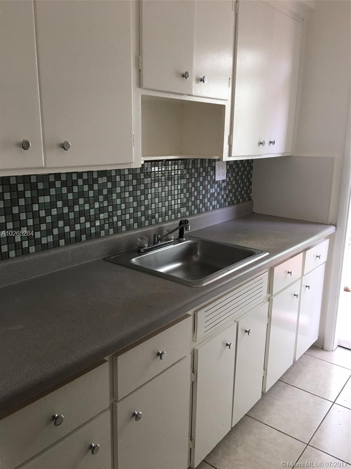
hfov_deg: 48.2
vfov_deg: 61.7
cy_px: 234
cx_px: 176
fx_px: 392
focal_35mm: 29
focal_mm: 4.15
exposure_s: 1/30
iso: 32
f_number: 2.2
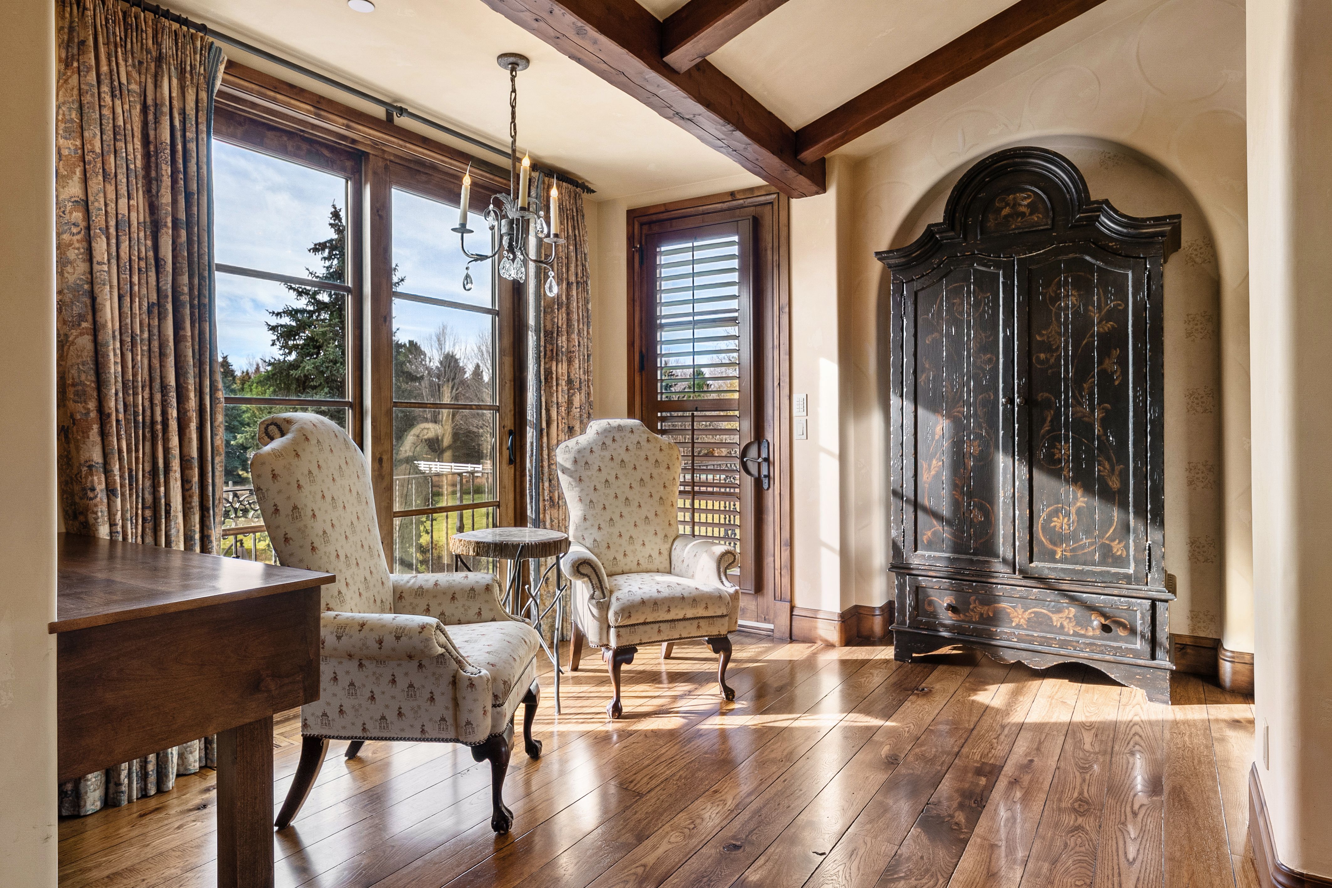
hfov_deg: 81.2
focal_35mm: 21
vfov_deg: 59.5
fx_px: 777
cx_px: 666
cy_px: 444
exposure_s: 1/80
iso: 640
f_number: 9
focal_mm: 21
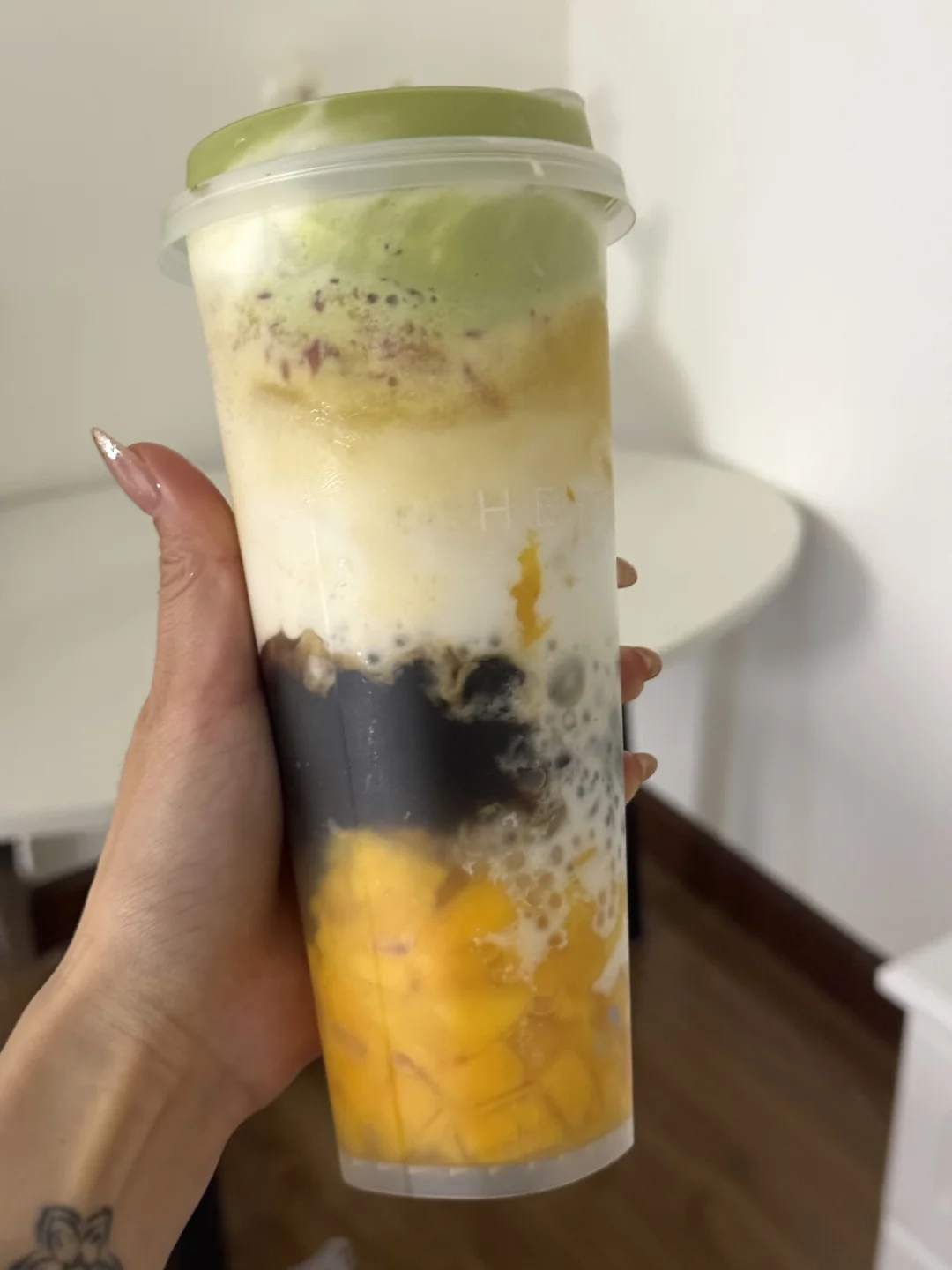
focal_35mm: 48
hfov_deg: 30.3
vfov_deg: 39.7
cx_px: 476
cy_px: 635
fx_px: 1760
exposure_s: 1/33
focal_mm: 6.76
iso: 500
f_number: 1.78
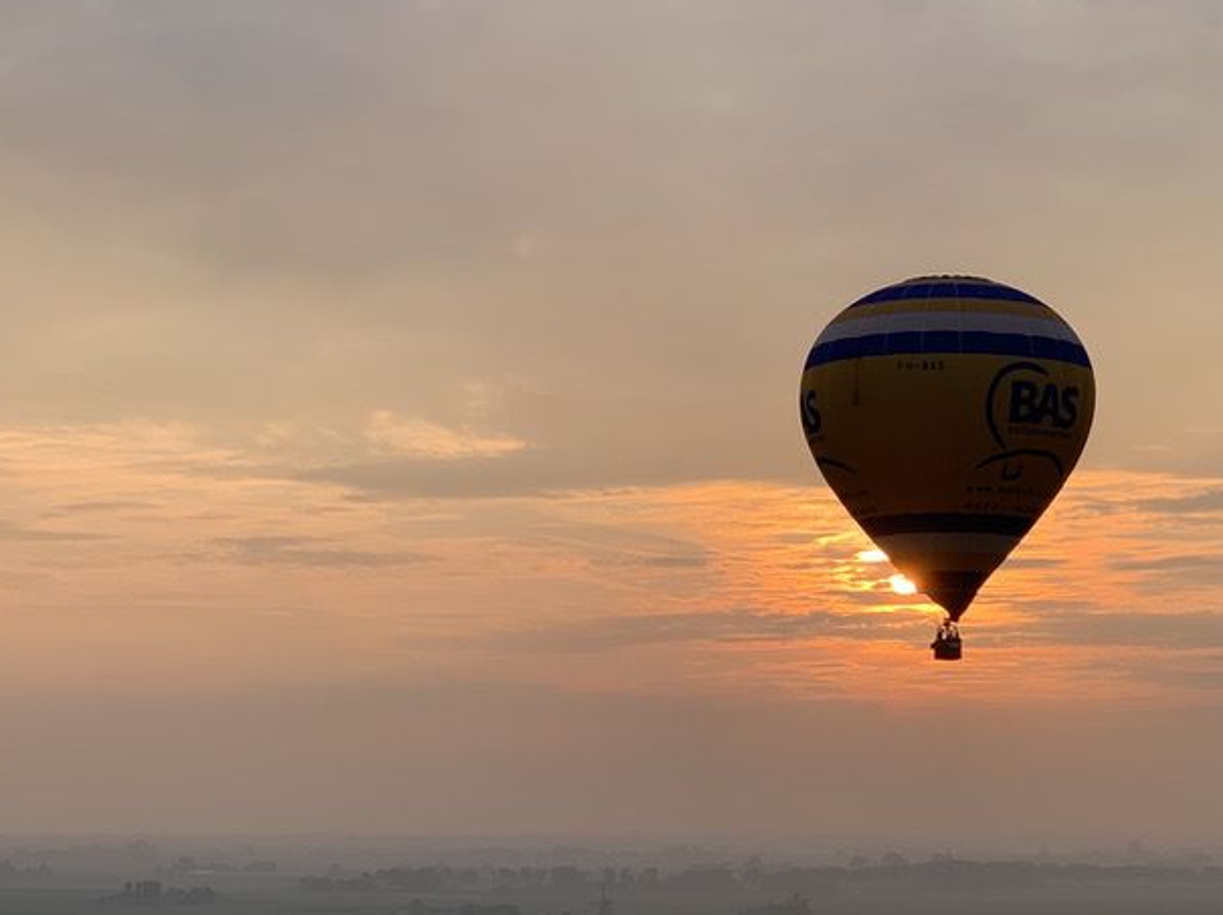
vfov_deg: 17.1
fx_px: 3037
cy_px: 598
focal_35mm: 86
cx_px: 837
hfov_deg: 22.7
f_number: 2.4
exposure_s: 1/320
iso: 16
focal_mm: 6
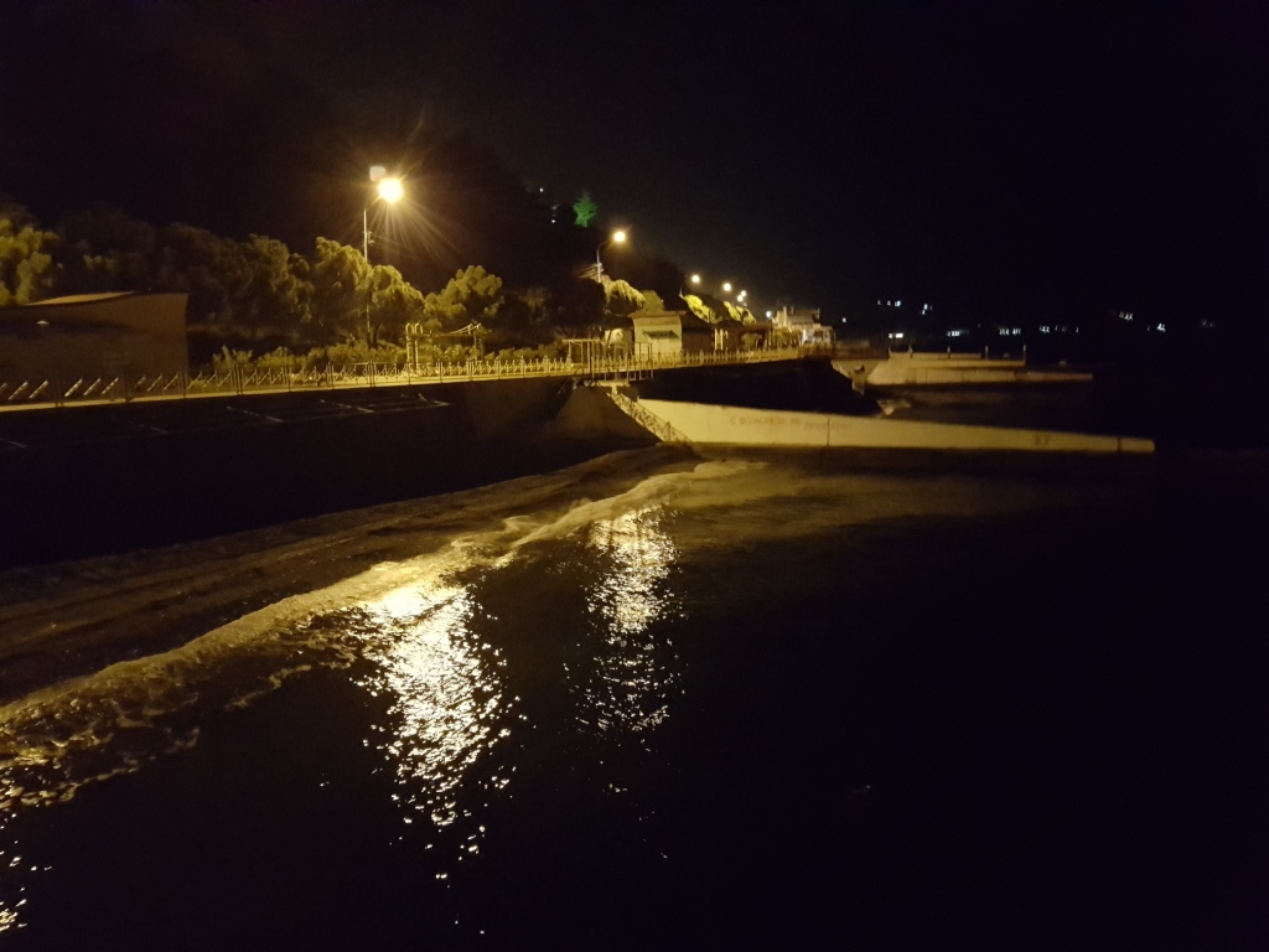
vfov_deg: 53.1
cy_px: 476
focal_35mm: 26
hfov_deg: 67.3
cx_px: 634
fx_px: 953
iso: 1250
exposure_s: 1/4
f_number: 1.7
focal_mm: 4.2
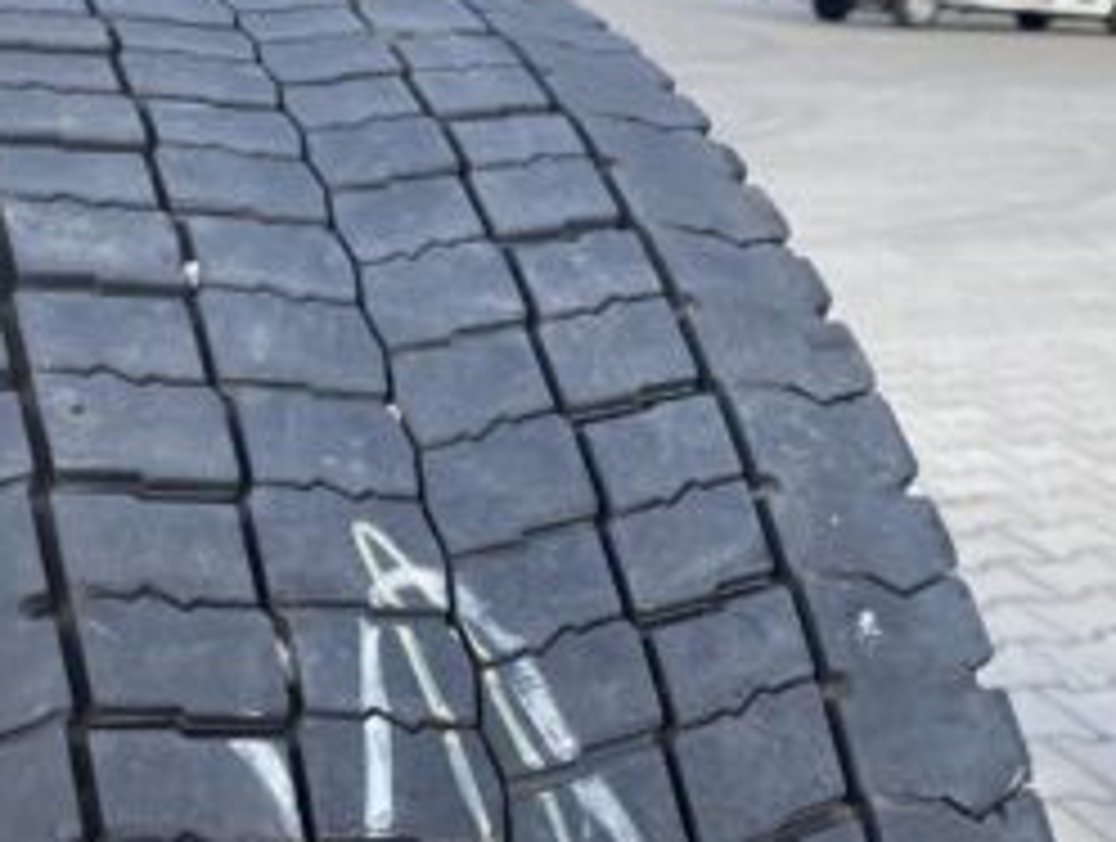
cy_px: 592
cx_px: 374
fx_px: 1454
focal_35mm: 45
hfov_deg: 41.5
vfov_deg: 31.9
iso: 32
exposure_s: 1/393
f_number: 1.8
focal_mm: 4.25
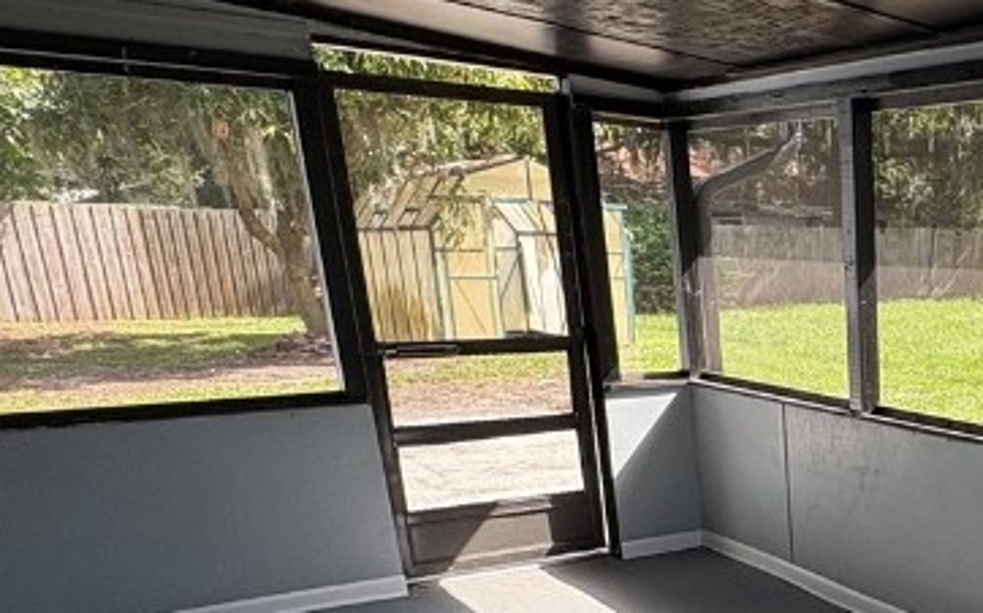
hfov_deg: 39.6
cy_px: 602
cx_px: 1051
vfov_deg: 28.7
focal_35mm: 42
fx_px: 1125
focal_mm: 2.22
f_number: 2.2
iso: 40
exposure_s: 1/278
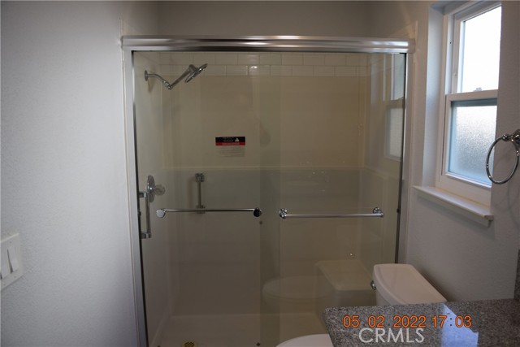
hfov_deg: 67.4
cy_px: 174
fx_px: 390
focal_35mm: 27
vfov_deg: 48.0
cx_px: 260
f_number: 5
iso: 400
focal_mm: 18
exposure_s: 1/100
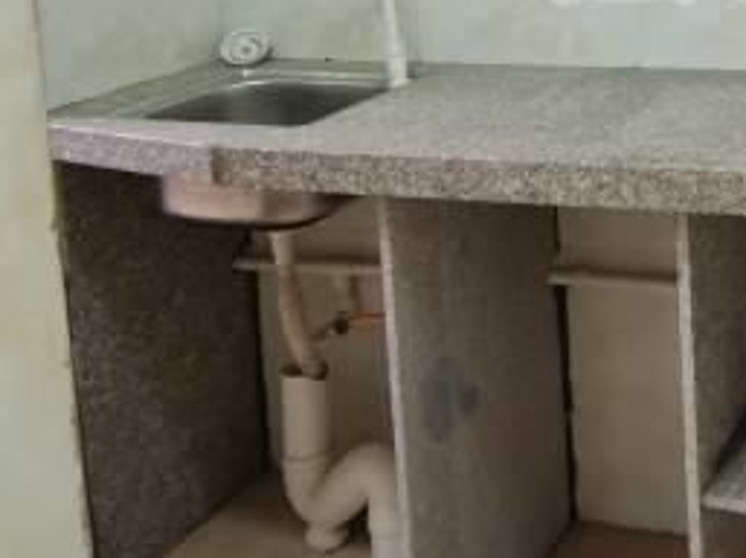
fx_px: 1141
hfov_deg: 32.9
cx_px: 766
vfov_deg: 25.3
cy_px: -73
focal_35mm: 53
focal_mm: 2.26
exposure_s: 1/33.3
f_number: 2.2
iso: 320
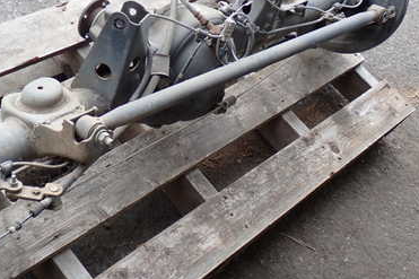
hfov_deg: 30.8
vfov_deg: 21.2
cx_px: 94
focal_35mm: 64
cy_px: 103
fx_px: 745
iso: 200
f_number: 2.7
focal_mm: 6.83
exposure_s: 1/60
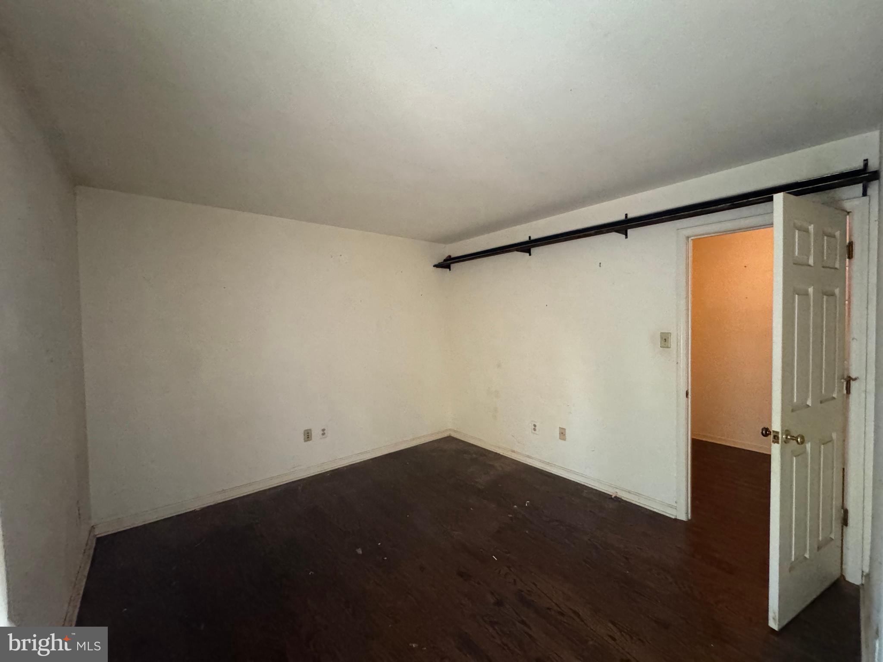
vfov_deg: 85.7
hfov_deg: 102.1
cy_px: 331
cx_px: 442
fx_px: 357
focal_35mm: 14
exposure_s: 1/60
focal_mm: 2.22
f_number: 2.2
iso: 1000
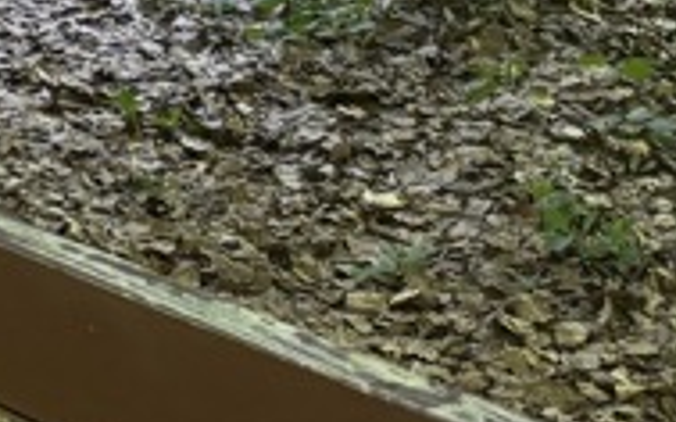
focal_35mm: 138
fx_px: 2542
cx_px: -622
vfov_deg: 9.0
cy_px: -354
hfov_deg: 13.3
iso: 200
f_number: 1.78
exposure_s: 1/121
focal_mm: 6.76
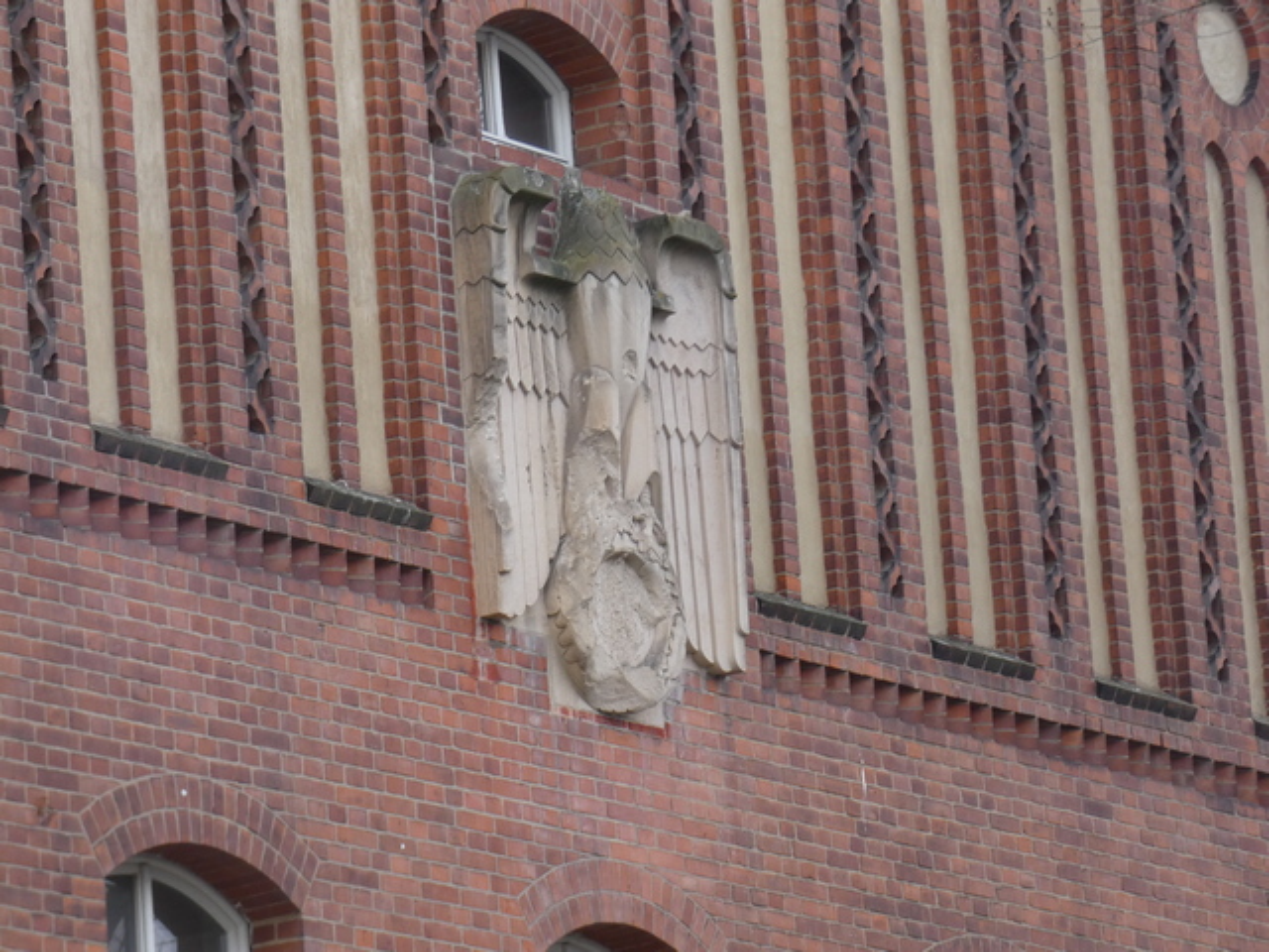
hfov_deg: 8.1
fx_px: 8908
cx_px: 634
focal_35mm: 243
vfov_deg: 6.1
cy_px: 476
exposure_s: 1/80
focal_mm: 43.5
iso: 200
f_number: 5.5
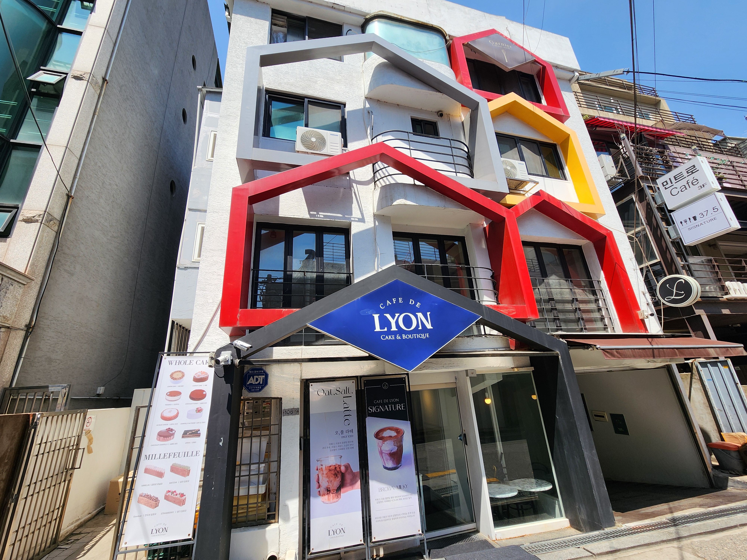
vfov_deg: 89.9
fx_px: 281
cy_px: 280
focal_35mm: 13
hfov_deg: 106.2
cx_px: 374
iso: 50
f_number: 2.2
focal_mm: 2.2
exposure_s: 1/1387
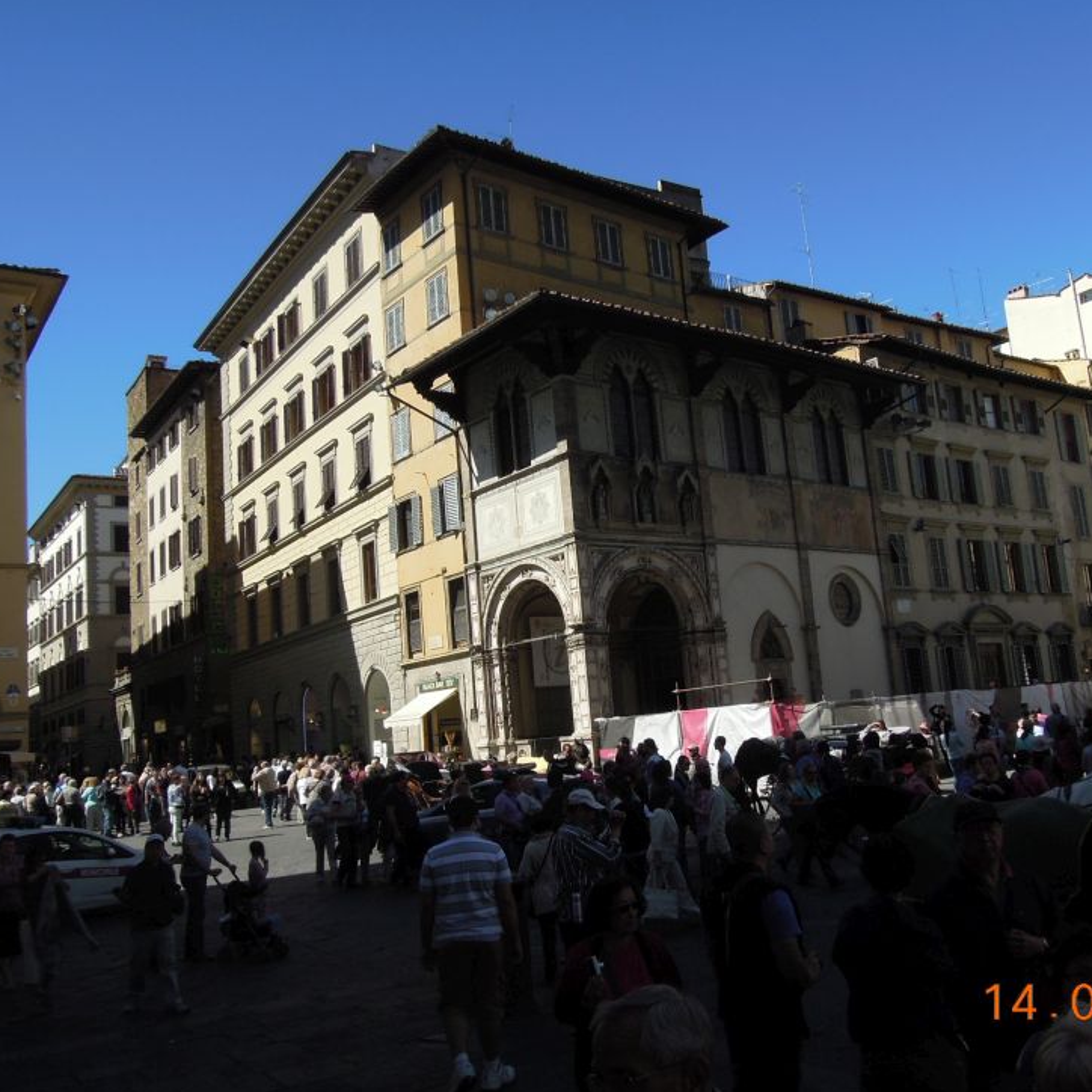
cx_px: 579
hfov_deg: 54.0
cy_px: 544
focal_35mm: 30
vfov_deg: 54.0
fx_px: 1071
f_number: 3.2
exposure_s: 1/2000
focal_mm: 4.3
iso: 160
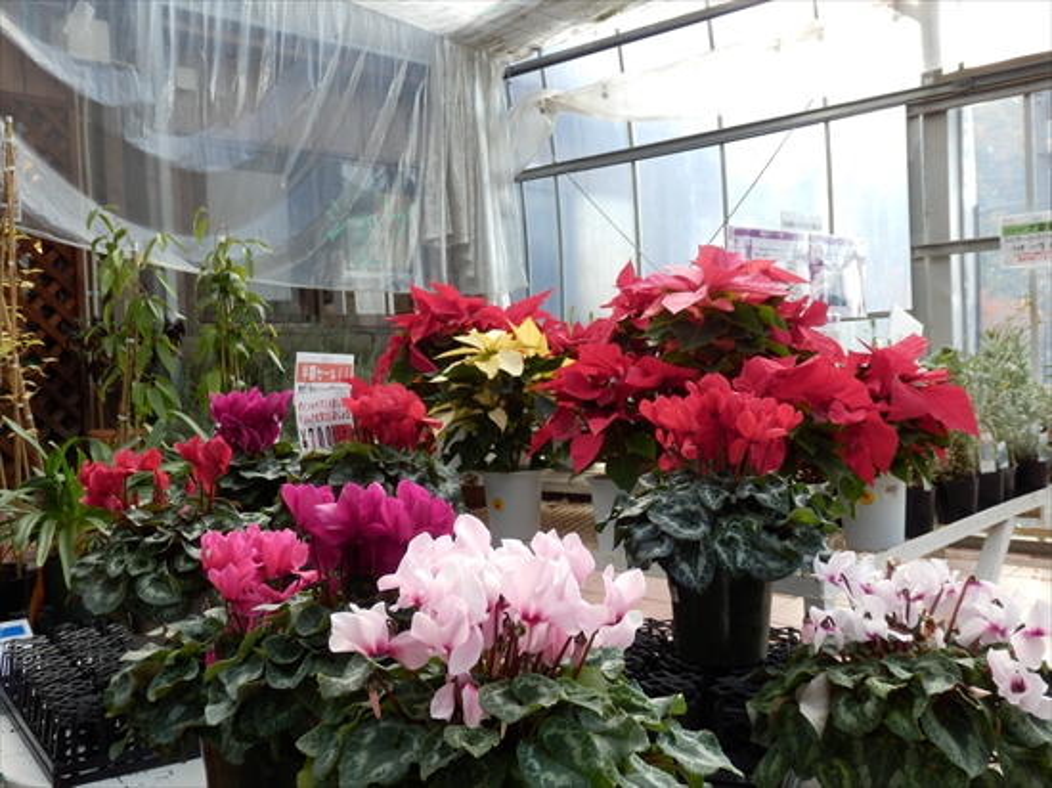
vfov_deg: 42.9
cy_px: 394
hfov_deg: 55.4
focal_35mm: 33
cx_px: 526
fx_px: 1002
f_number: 3.4
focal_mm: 6
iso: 80
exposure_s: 1/100
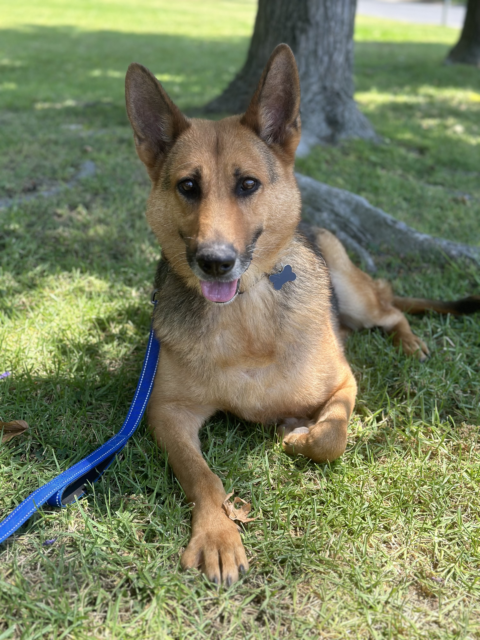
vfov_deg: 39.7
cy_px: 320
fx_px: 887
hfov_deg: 30.3
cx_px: 240
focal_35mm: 48
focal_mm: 6.86
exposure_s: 1/816
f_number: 1.78
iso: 80
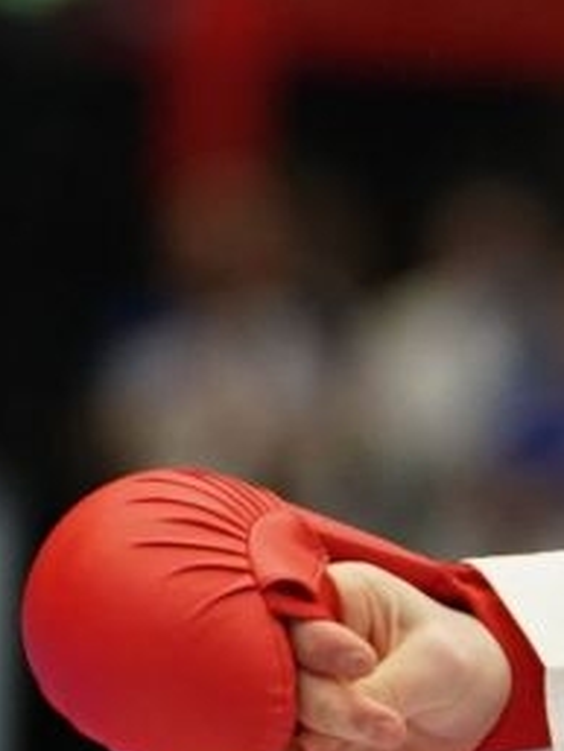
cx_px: 511
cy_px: 573
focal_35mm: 916
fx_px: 19883
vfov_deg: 2.2
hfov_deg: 1.6
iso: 2000
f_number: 2.8
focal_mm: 136
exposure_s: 1/1000
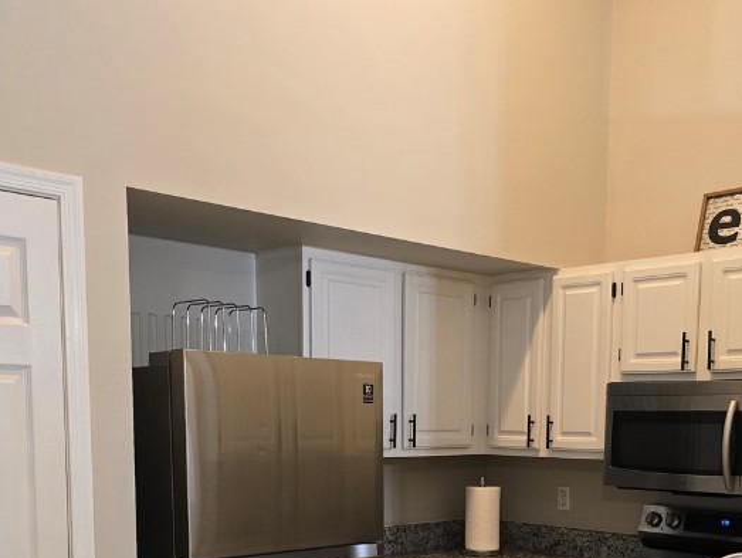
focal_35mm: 45
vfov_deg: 30.5
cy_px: 521
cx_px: 453
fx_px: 965
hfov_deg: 41.8
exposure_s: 1/120
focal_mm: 6.3
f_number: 1.7
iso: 800
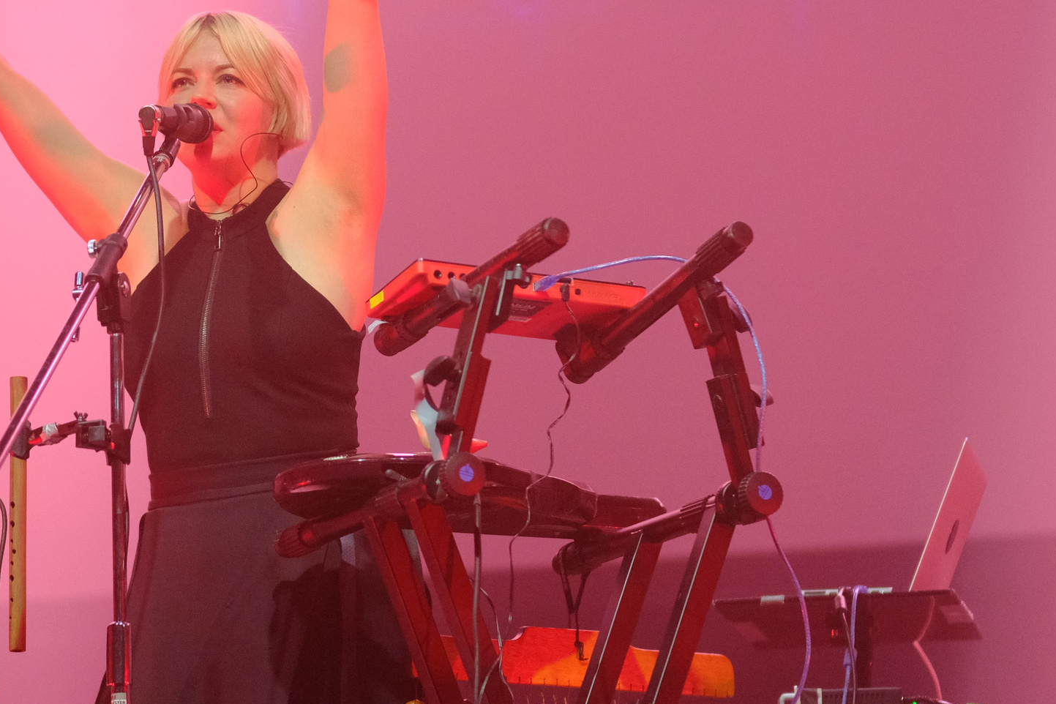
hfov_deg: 13.7
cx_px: 240
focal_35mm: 149
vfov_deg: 9.2
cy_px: 285
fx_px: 4370
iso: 1600
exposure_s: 1/800
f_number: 1.6
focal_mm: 56
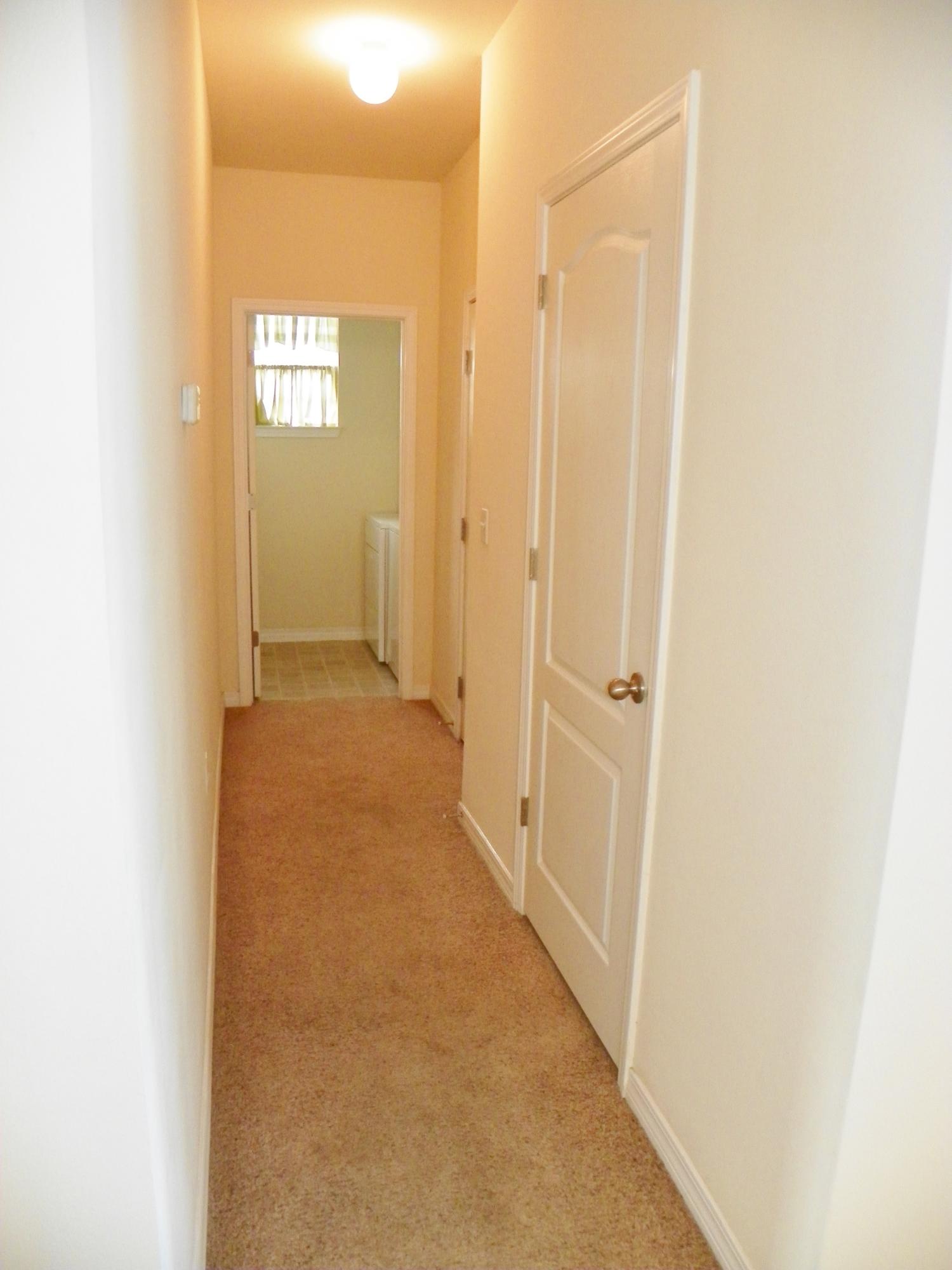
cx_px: 476
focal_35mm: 26
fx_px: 953
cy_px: 635
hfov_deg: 53.1
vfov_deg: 67.3
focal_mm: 4.6
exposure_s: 1/30
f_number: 2.8
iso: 200
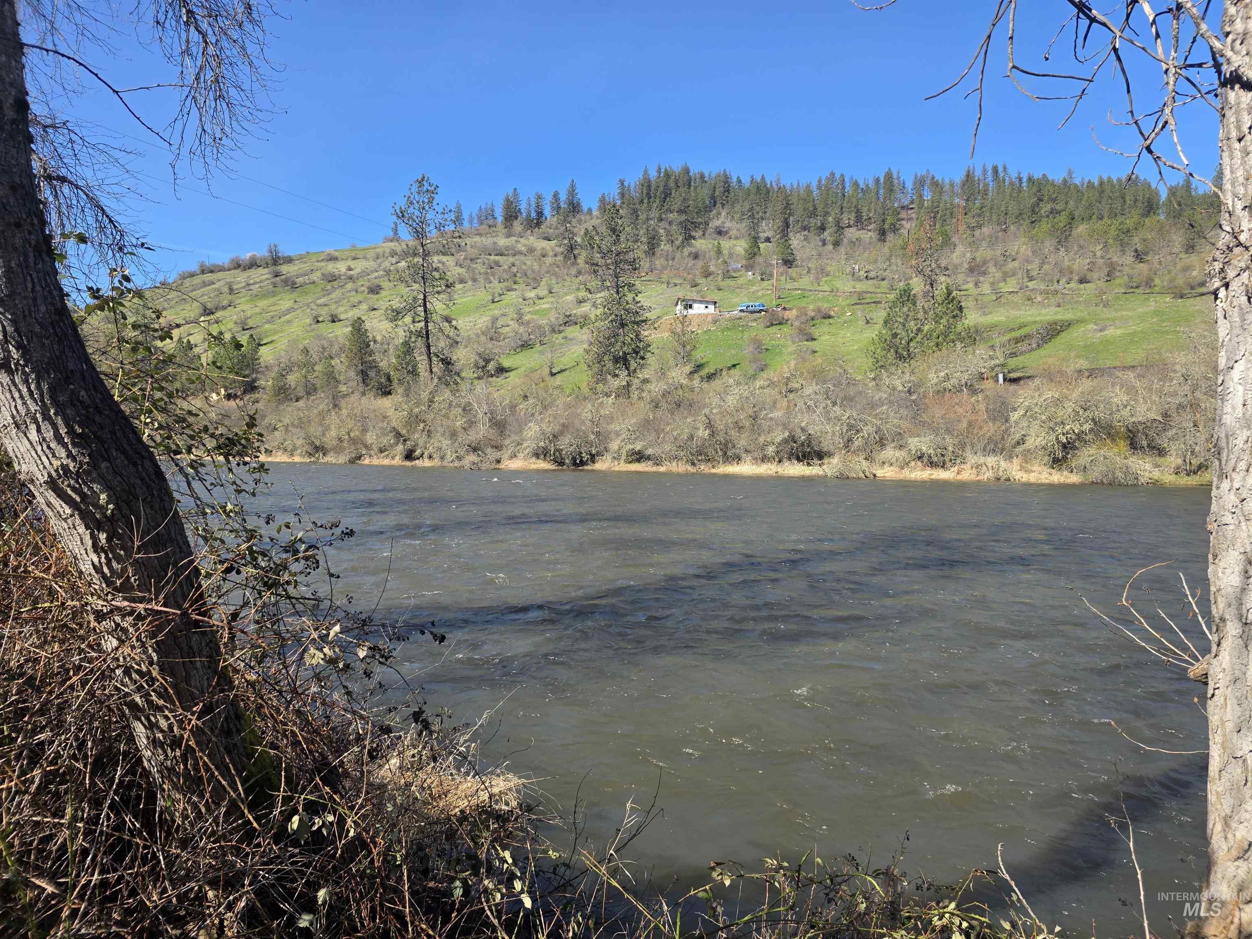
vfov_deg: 58.9
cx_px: 626
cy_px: 470
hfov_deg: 73.9
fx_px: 832
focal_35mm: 23
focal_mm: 6.3
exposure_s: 1/2693
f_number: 1.7
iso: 80
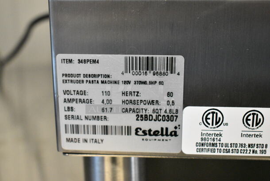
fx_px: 405
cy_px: 90
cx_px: 135
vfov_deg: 25.1
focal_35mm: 54
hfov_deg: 36.8
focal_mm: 36
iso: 6400
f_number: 5
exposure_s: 1/100
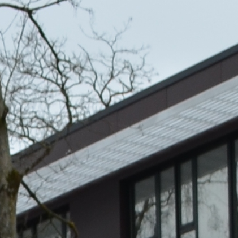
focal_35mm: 268
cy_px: 1081
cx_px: 606
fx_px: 2085
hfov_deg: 6.2
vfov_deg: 5.4
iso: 200
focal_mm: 18
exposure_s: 1/200
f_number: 7.1
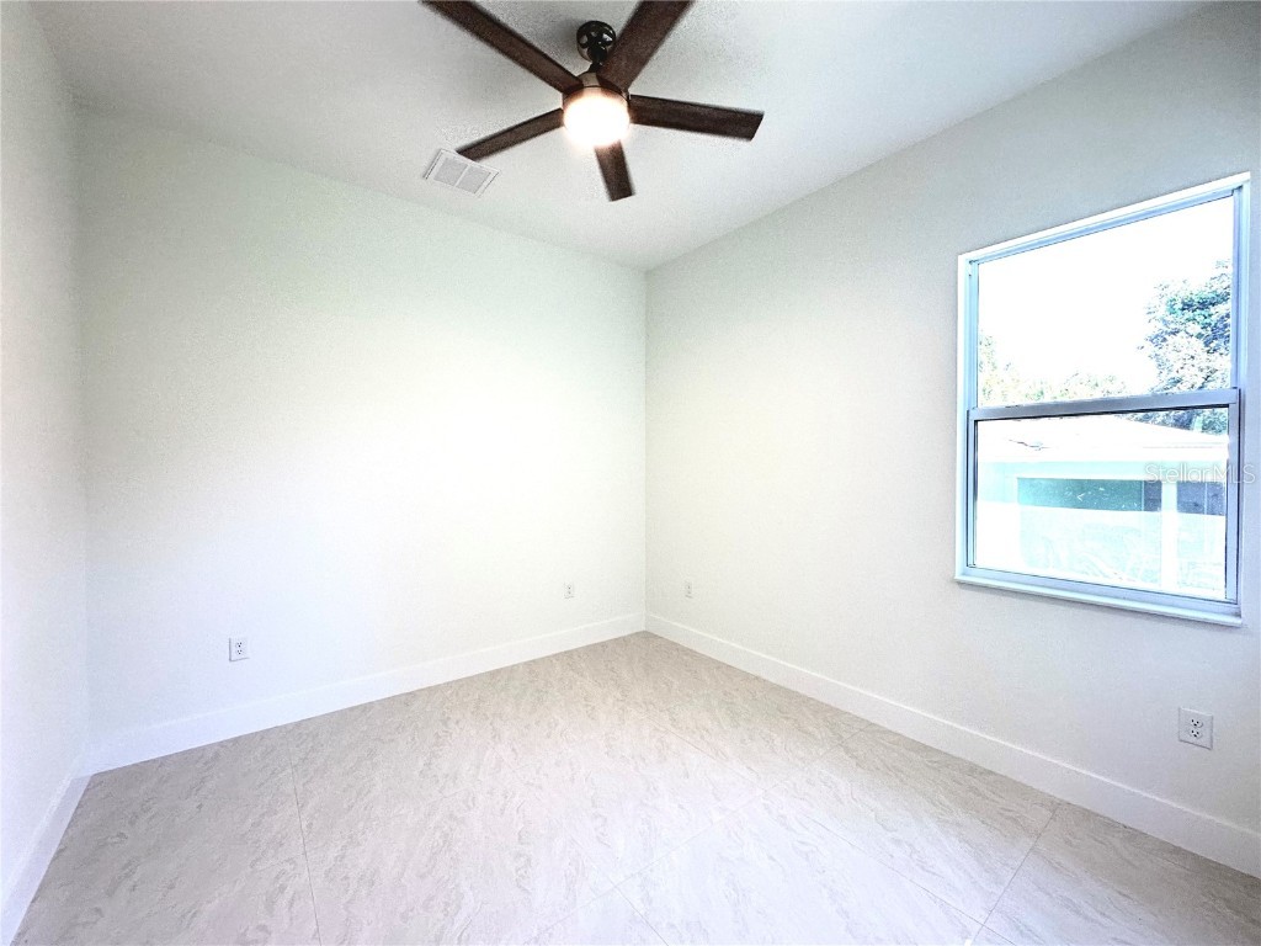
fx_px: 510
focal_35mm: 14
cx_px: 630
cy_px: 473
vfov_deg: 85.7
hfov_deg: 102.1
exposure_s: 1/120
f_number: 2.2
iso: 125
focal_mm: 2.22
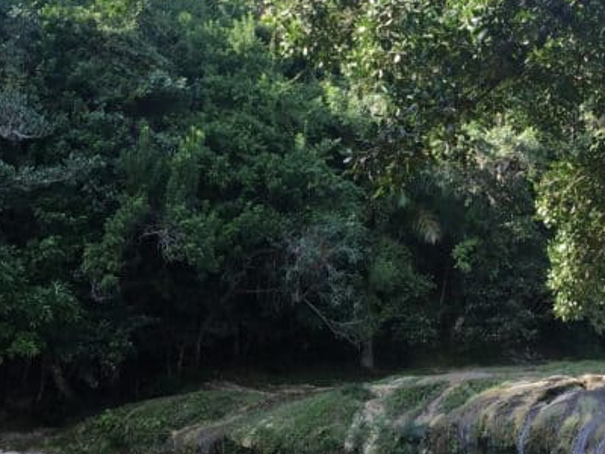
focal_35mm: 58
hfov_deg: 31.4
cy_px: 263
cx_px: 561
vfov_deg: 25.2
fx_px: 1014
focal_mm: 4.15
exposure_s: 1/120
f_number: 2.2
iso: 25
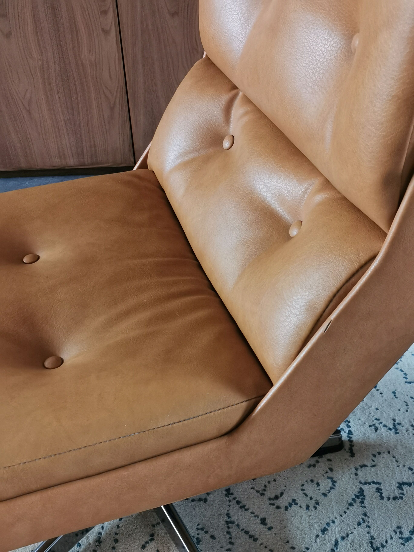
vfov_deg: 42.9
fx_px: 702
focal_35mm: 44
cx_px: 207
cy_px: 276
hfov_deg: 32.9
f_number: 1.6
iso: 200
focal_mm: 5.56
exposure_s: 1/100
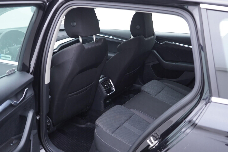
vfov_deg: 36.9
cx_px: 114
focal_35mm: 36
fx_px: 228
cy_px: 76
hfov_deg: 53.1
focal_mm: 24
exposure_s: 1/40
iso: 250
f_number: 2.8
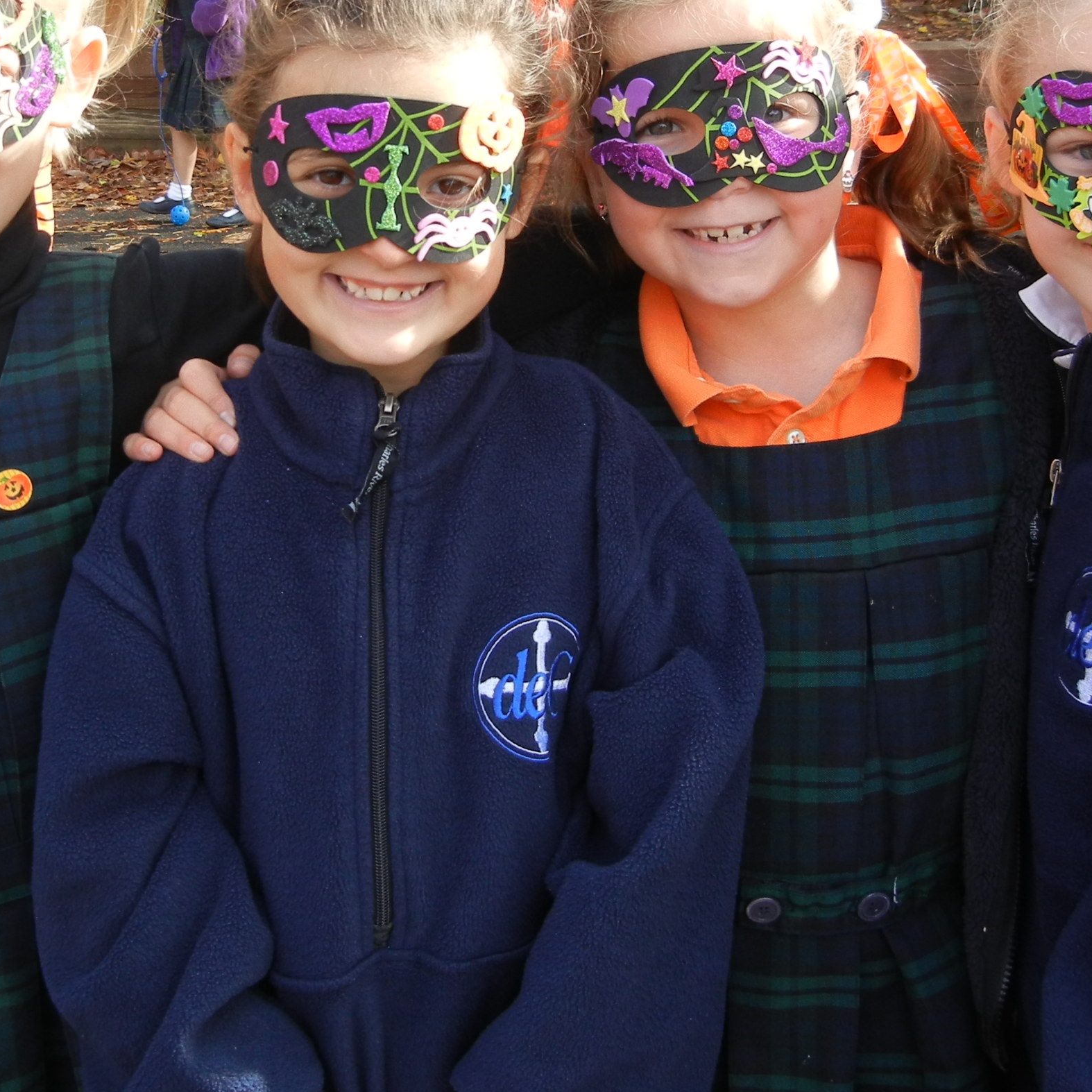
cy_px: 394
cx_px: 441
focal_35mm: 55
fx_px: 1963
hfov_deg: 31.0
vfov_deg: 30.9
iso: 160
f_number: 3.5
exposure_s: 1/208
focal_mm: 5.4
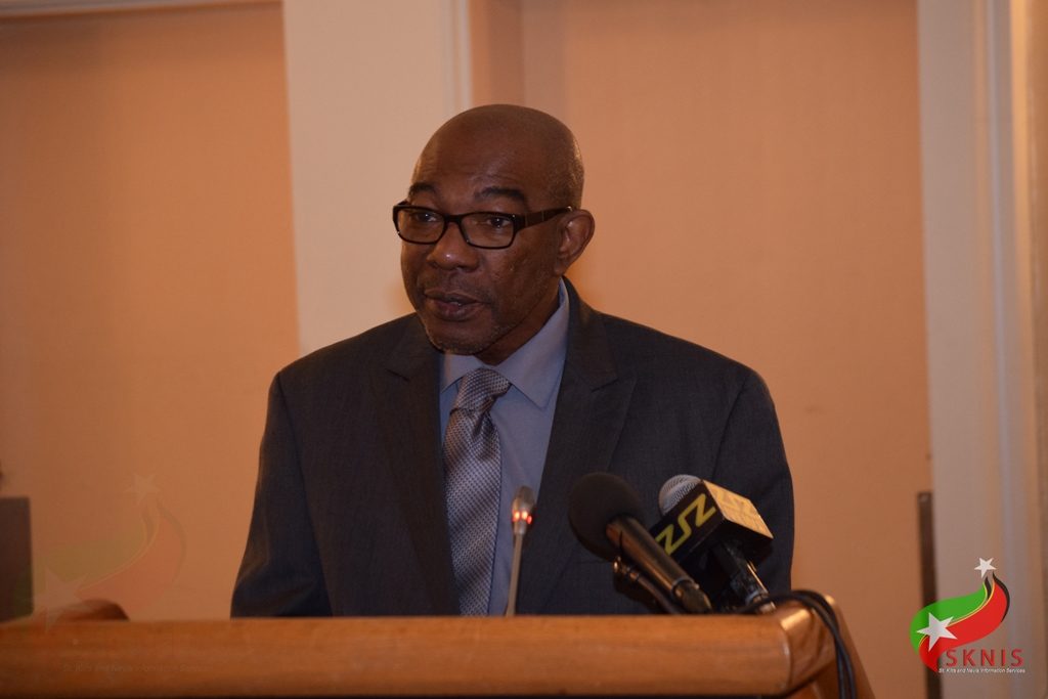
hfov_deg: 14.0
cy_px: 350
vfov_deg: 9.3
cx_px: 524
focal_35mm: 147
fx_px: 4280
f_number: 5.6
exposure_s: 1/50
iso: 1600
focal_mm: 98
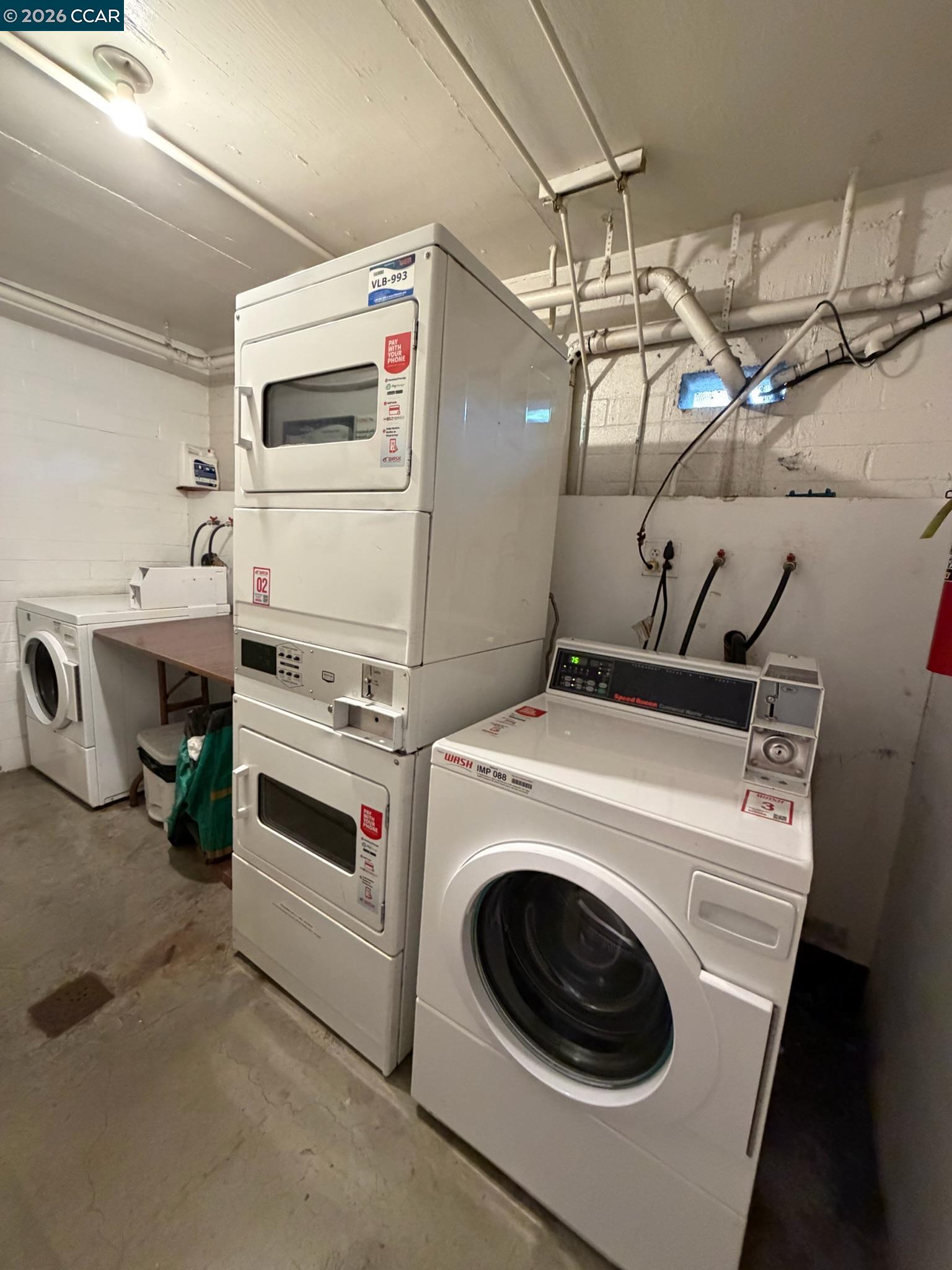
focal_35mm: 14
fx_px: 513
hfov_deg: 85.7
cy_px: 635
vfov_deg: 102.1
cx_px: 476
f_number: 2.2
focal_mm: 2.22
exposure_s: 1/60
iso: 640
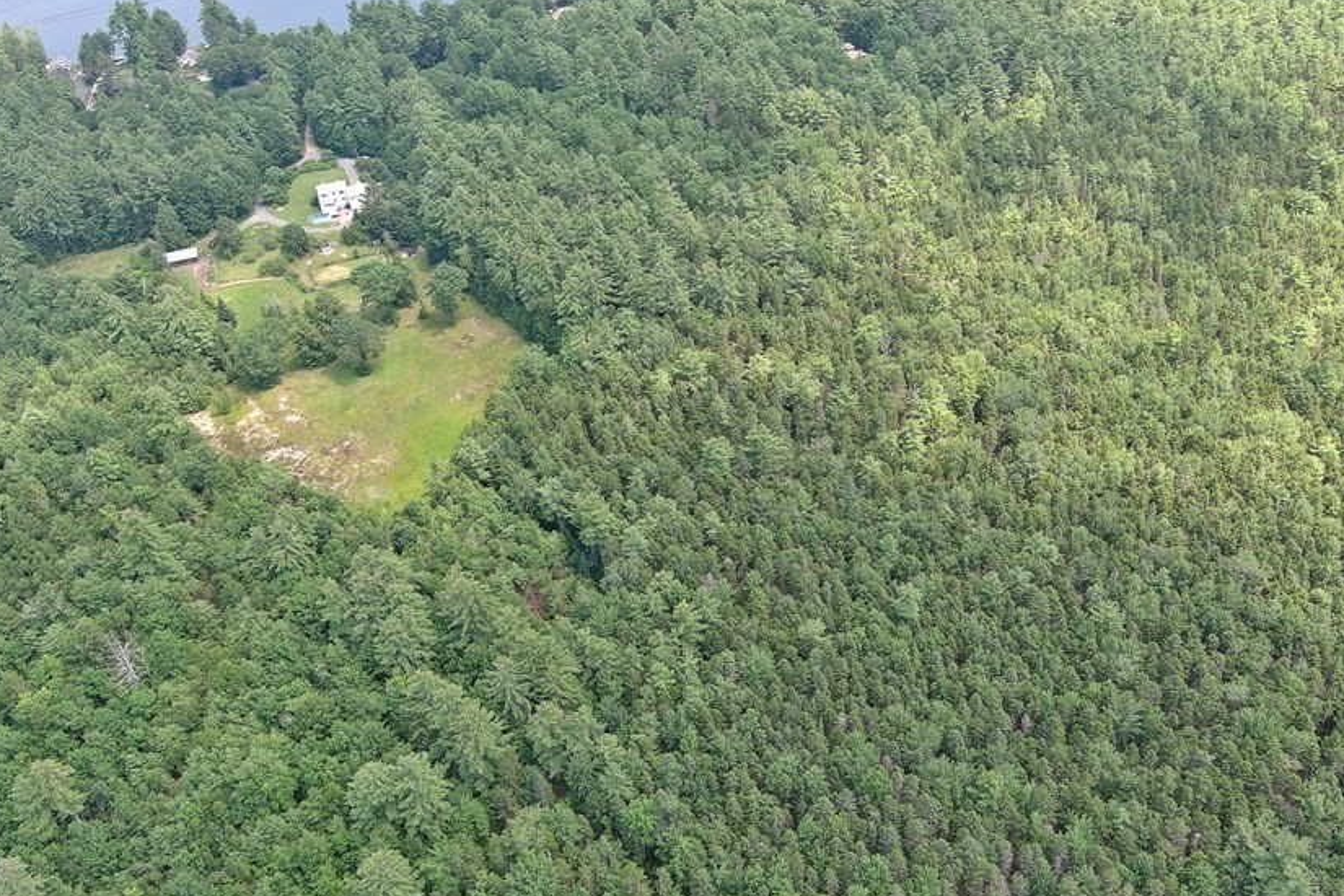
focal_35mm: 36
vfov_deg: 36.8
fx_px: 1344
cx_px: 722
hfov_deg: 53.1
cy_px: 498
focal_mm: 10.57
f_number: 2.8
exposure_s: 1/25.1
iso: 165
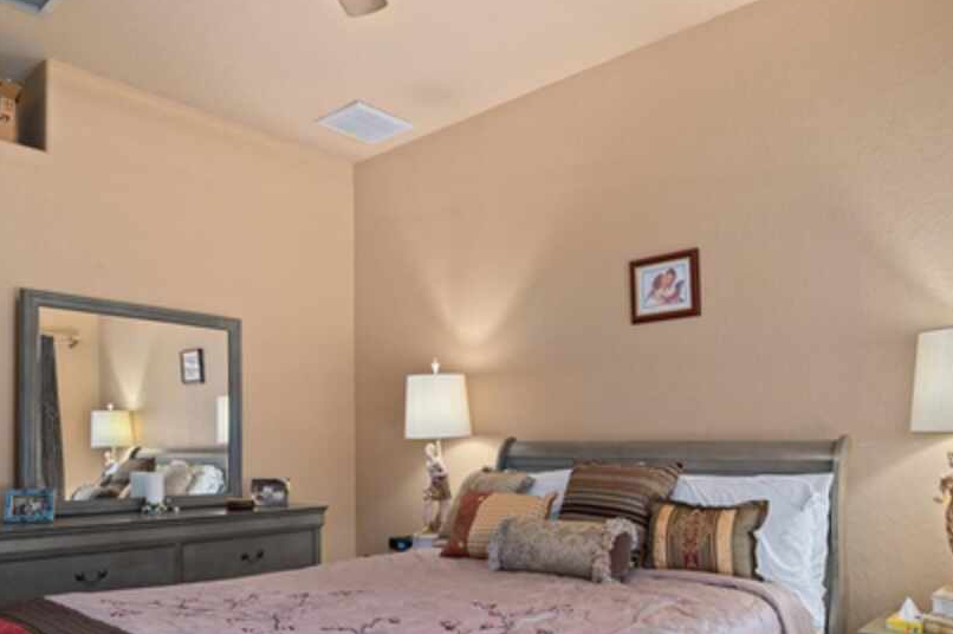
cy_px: 451
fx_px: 714
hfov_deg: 67.1
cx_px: 545
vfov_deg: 46.6
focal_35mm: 27
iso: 320
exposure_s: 1/1.25
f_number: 8
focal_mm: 17
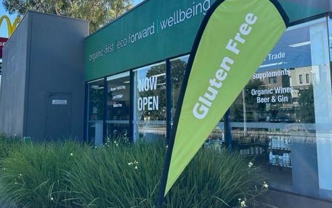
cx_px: 151
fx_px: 299
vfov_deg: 38.1
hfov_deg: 58.1
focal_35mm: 33
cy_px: 80
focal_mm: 6.86
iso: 80
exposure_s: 1/1212
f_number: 1.78
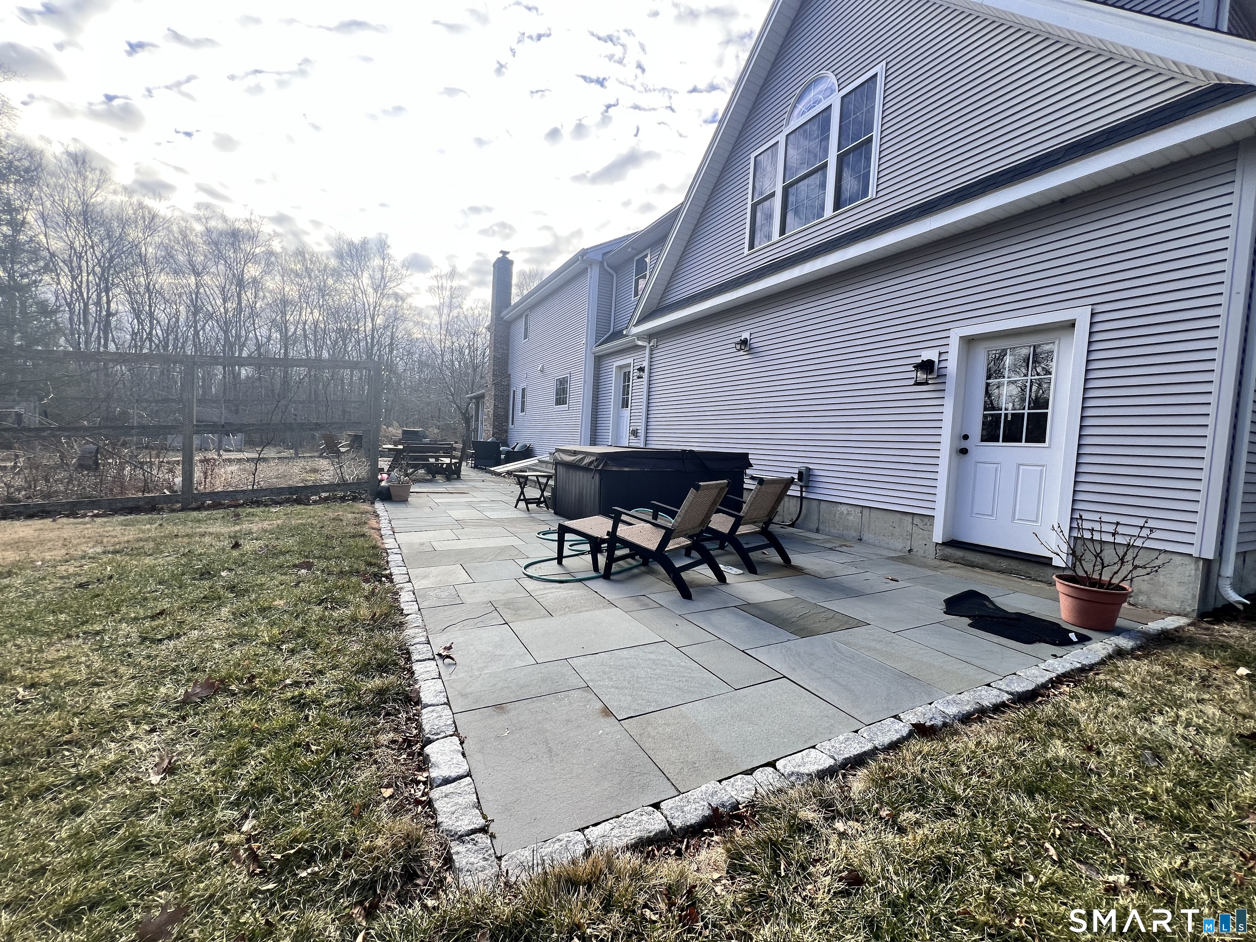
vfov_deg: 89.9
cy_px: 471
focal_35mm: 13
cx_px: 628
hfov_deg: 106.2
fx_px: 472
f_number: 1.8
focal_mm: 1.57
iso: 32
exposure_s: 1/329
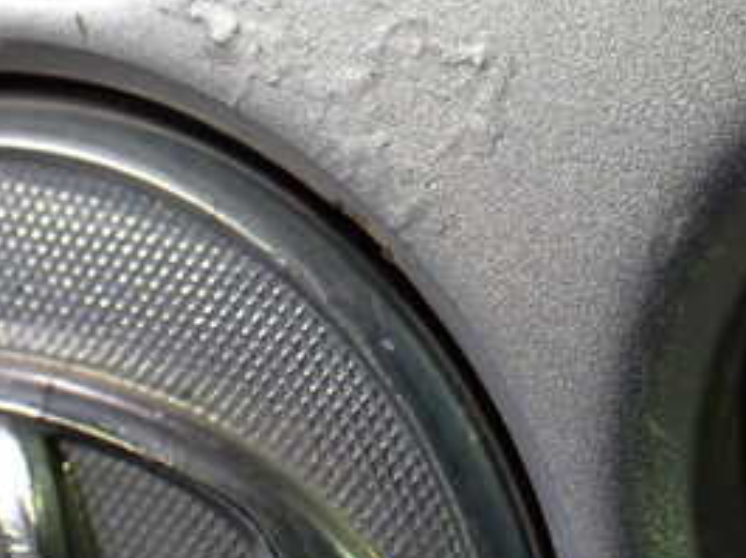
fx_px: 2001
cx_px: 518
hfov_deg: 21.0
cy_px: 172
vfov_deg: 15.8
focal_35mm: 93
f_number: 2.8
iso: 640
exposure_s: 1/160
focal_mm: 7.31
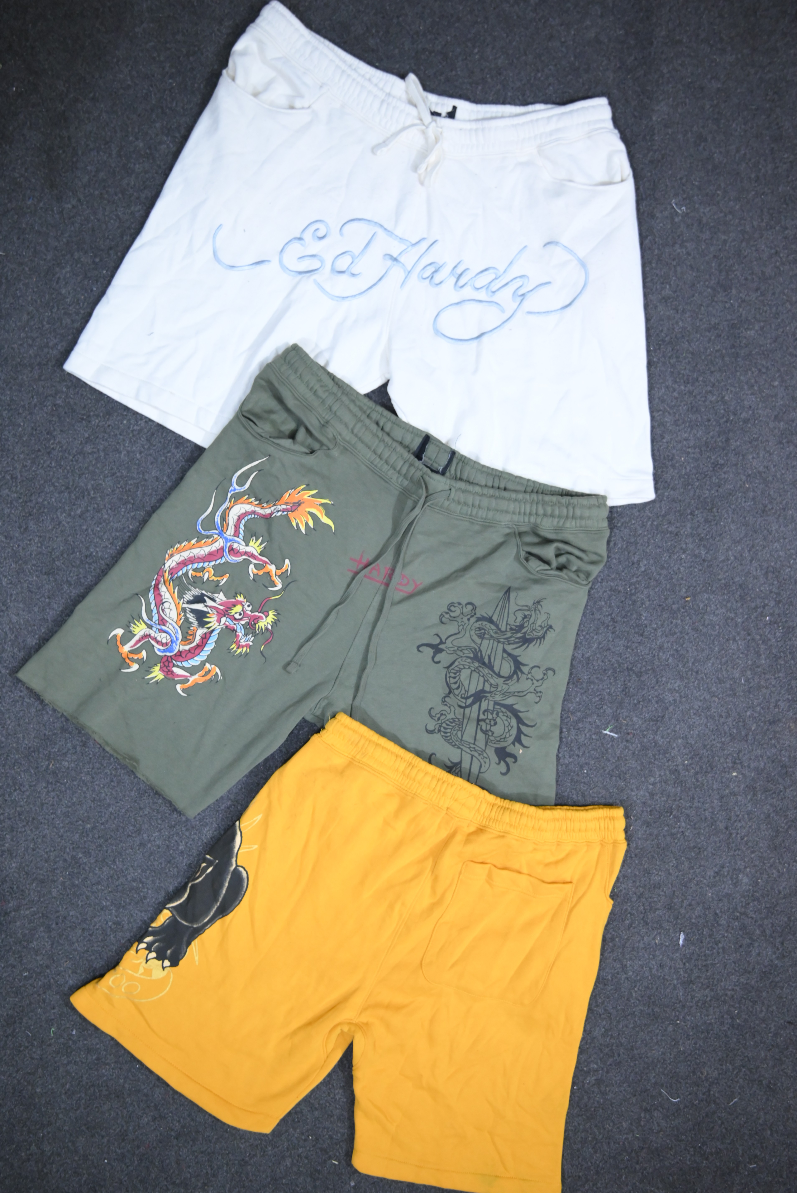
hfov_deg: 37.9
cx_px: 398
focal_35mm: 35
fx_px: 1161
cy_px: 596
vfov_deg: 54.4
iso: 2000
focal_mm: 35
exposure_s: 1/100
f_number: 2.2
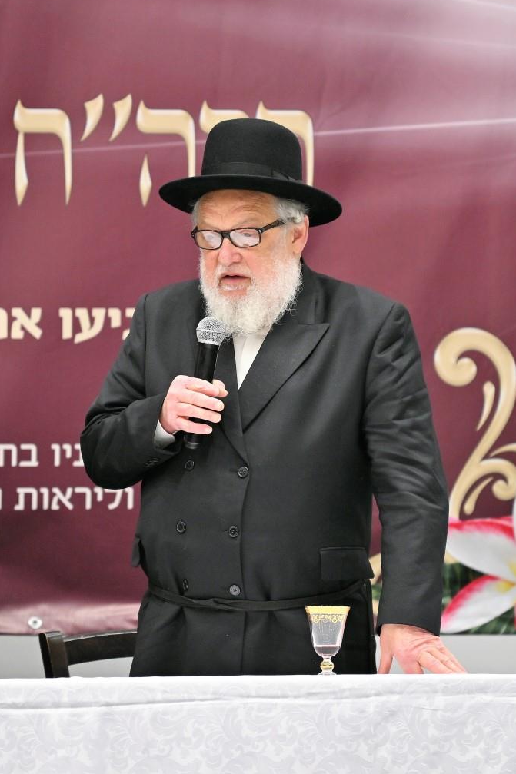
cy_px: 382
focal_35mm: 305
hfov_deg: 4.5
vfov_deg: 6.8
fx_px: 6559
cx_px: 259
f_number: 2.8
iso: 125
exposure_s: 1/250
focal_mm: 200
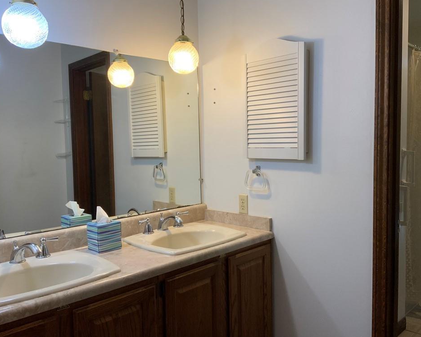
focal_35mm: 31
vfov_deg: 47.1
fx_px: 386
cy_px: 170
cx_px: 226
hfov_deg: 57.1
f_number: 1.8
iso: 50
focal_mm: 3
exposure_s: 1/60
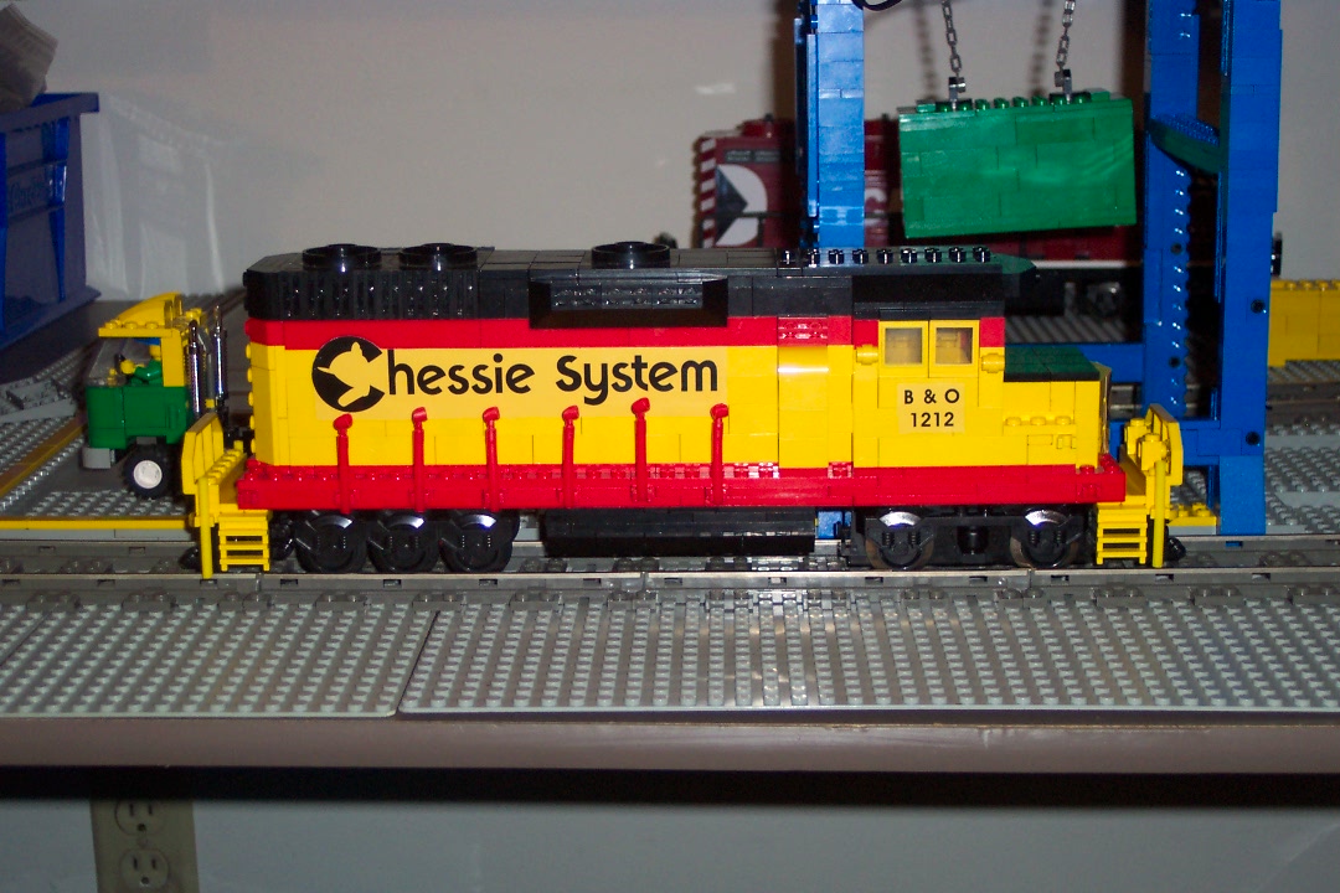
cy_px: 446
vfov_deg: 21.6
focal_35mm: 63
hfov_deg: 31.9
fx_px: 2345
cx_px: 670
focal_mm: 13.3
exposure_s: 1/45
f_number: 3.4
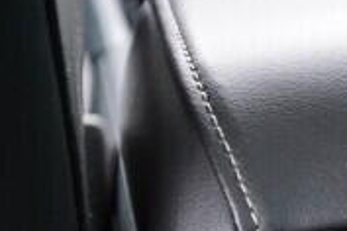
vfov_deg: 6.2
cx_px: 531
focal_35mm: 208
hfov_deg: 9.6
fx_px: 2005
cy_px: 594
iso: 1000
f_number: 2.8
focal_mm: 24
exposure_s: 1/40
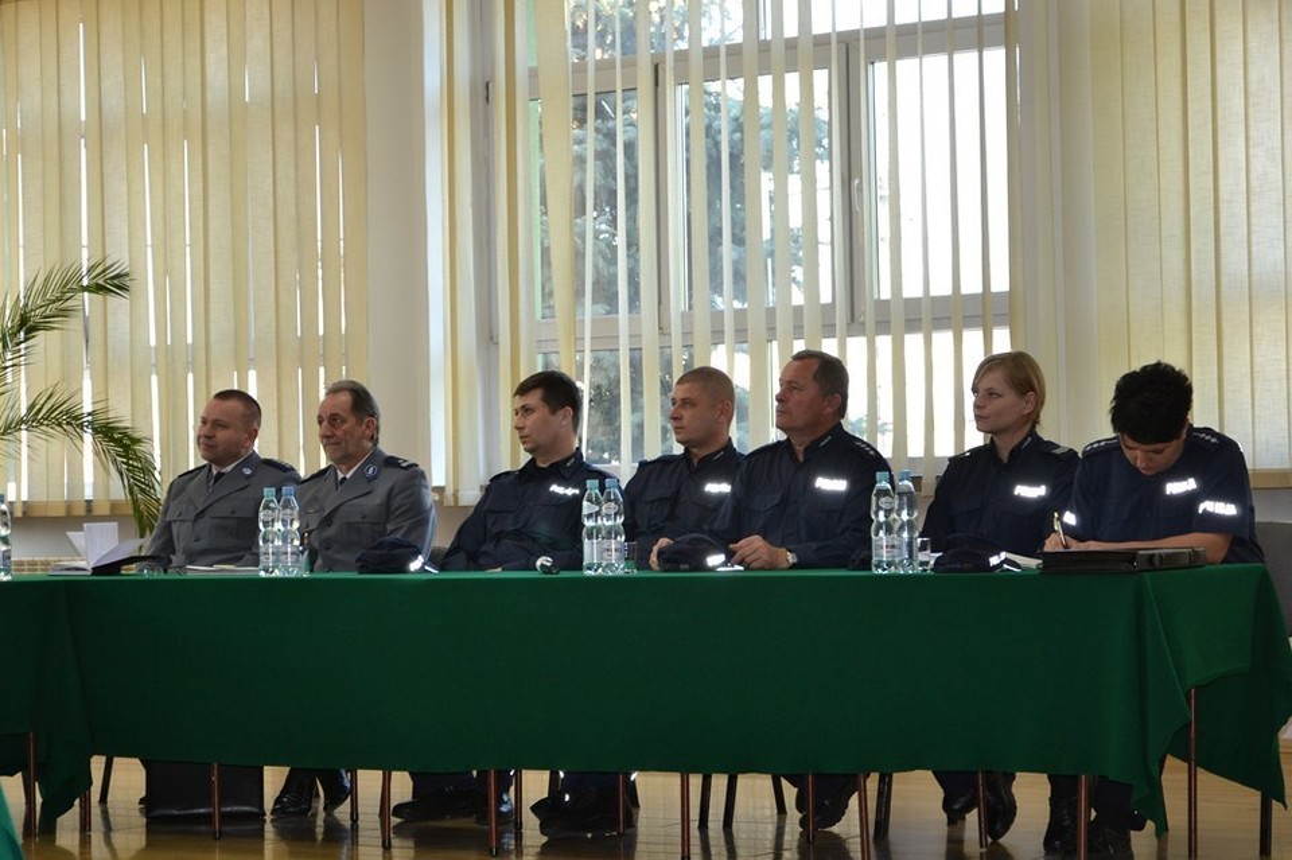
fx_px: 3121
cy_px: 430
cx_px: 646
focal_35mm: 87
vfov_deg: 15.7
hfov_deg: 23.4
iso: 400
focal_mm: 58
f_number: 5
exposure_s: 1/60
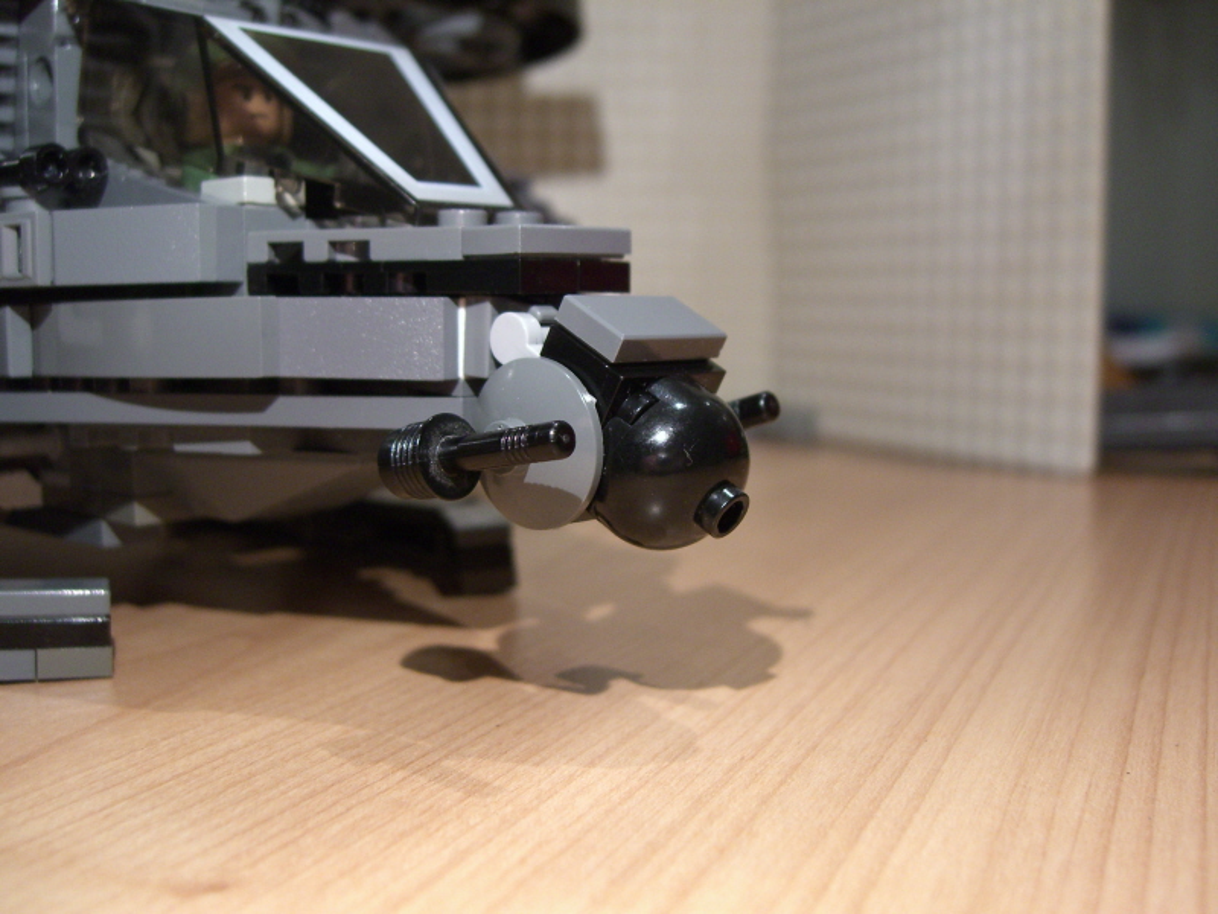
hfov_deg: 49.0
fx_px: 1337
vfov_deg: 37.7
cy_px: 457
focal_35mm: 38
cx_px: 609
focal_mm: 7.9
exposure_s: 1/60
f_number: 2.8
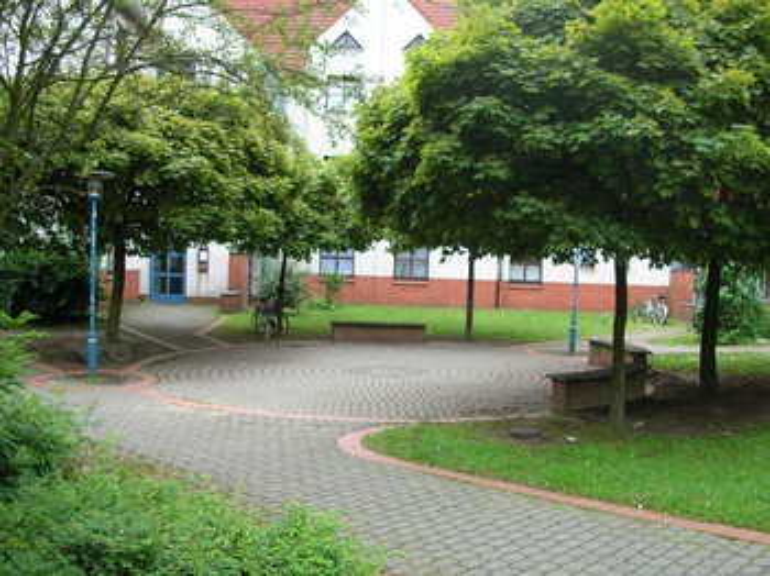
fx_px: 778
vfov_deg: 40.7
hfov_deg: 52.7
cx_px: 385
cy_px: 288
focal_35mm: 35
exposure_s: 1/114
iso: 50
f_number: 2.8
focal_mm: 5.8
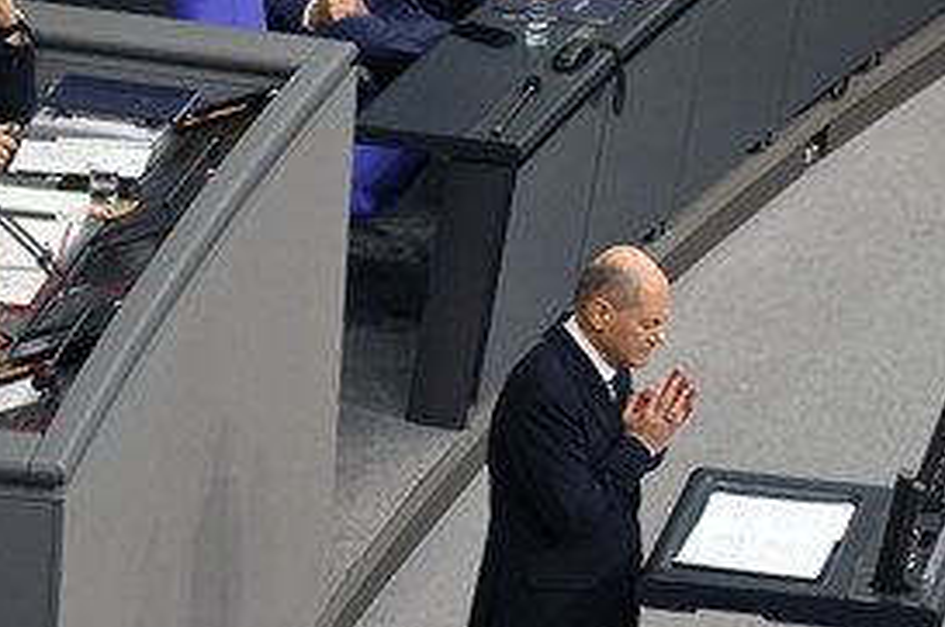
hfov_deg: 5.7
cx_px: 348
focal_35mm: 364
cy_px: 204
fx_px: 9538
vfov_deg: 3.8
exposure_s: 1/500
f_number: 5.6
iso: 10000
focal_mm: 220
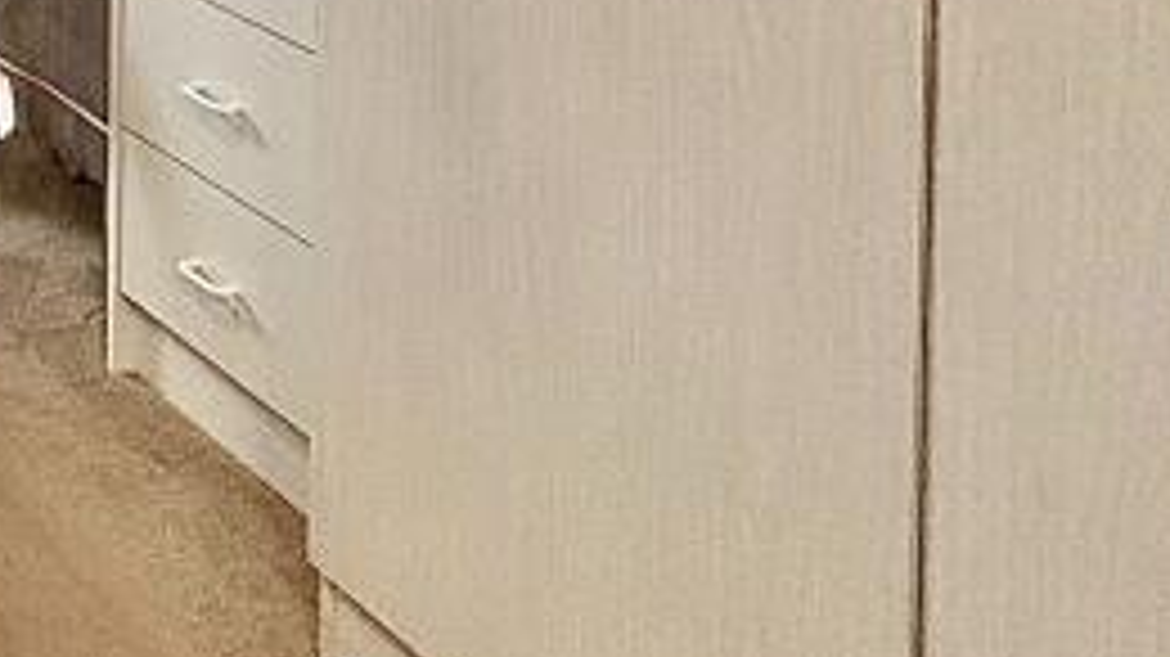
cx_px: -500
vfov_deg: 16.4
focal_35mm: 60
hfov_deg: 26.9
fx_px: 1861
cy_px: -572
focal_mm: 2.22
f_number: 2.2
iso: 250
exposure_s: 1/100
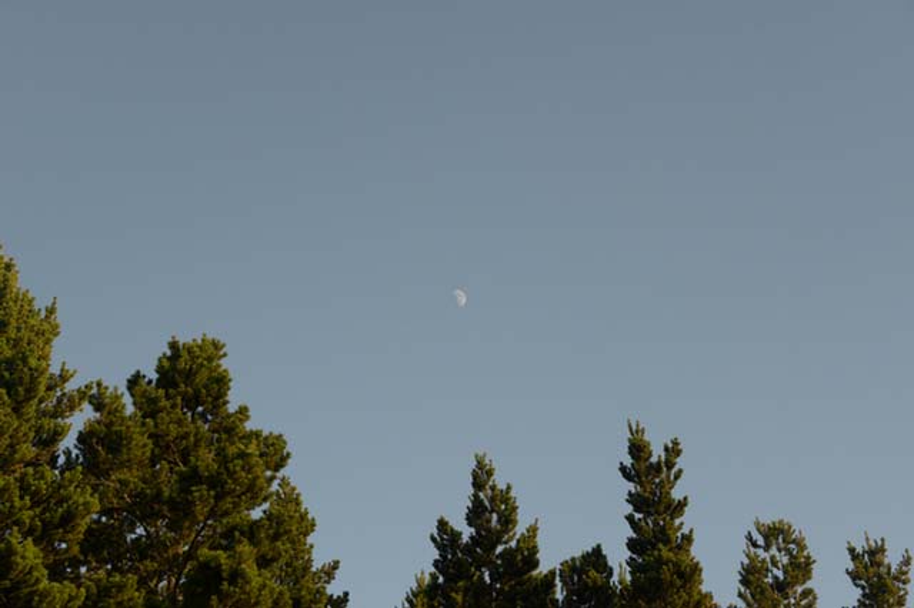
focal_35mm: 78
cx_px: 457
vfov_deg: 17.5
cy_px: 304
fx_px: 1979
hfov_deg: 26.0
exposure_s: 1/400
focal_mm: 78
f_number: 10
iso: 400
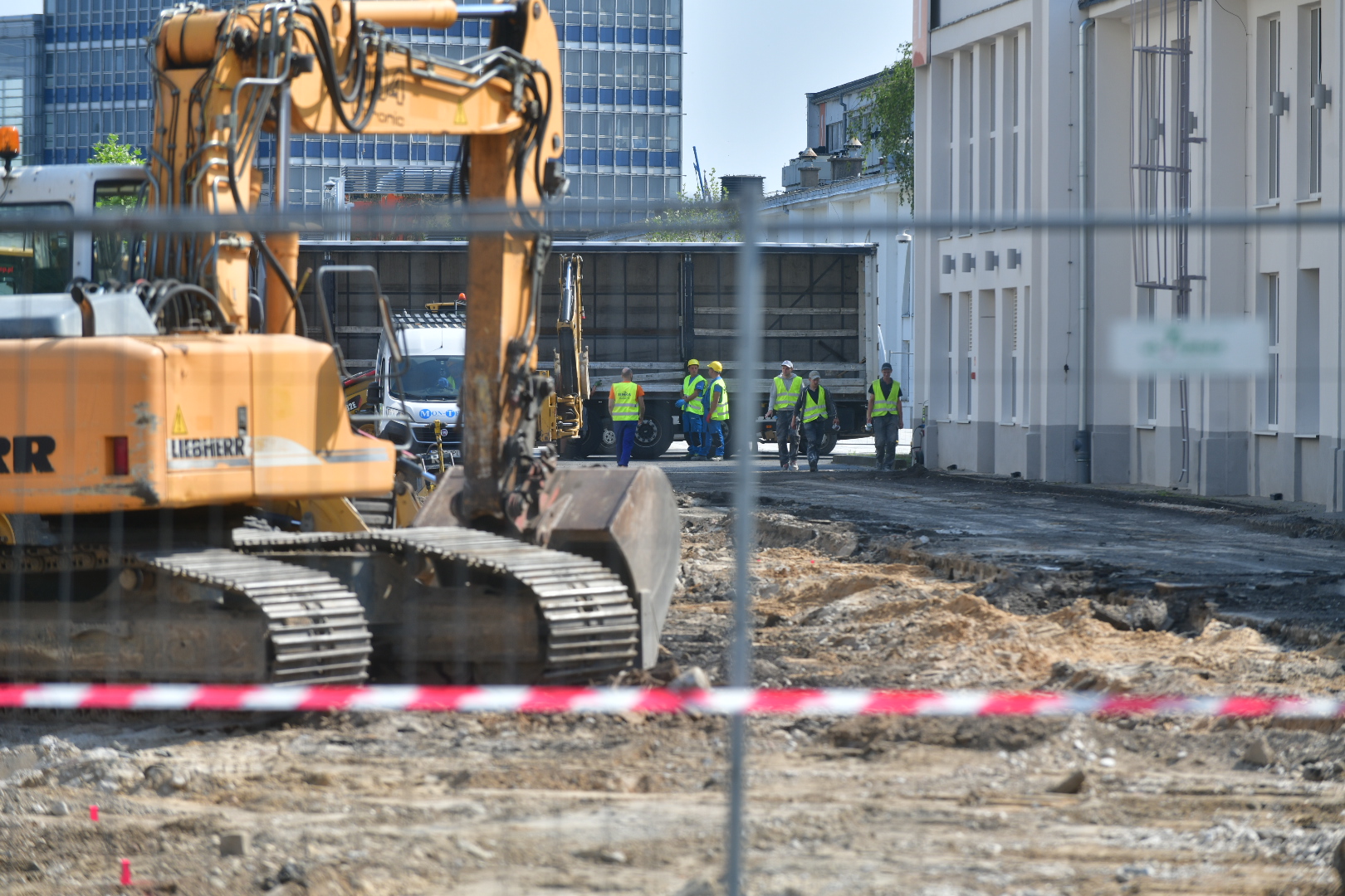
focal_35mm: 200
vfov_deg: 6.9
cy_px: 448
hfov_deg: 10.3
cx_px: 672
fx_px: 7472
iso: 100
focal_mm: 200
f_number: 6.3
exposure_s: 1/500
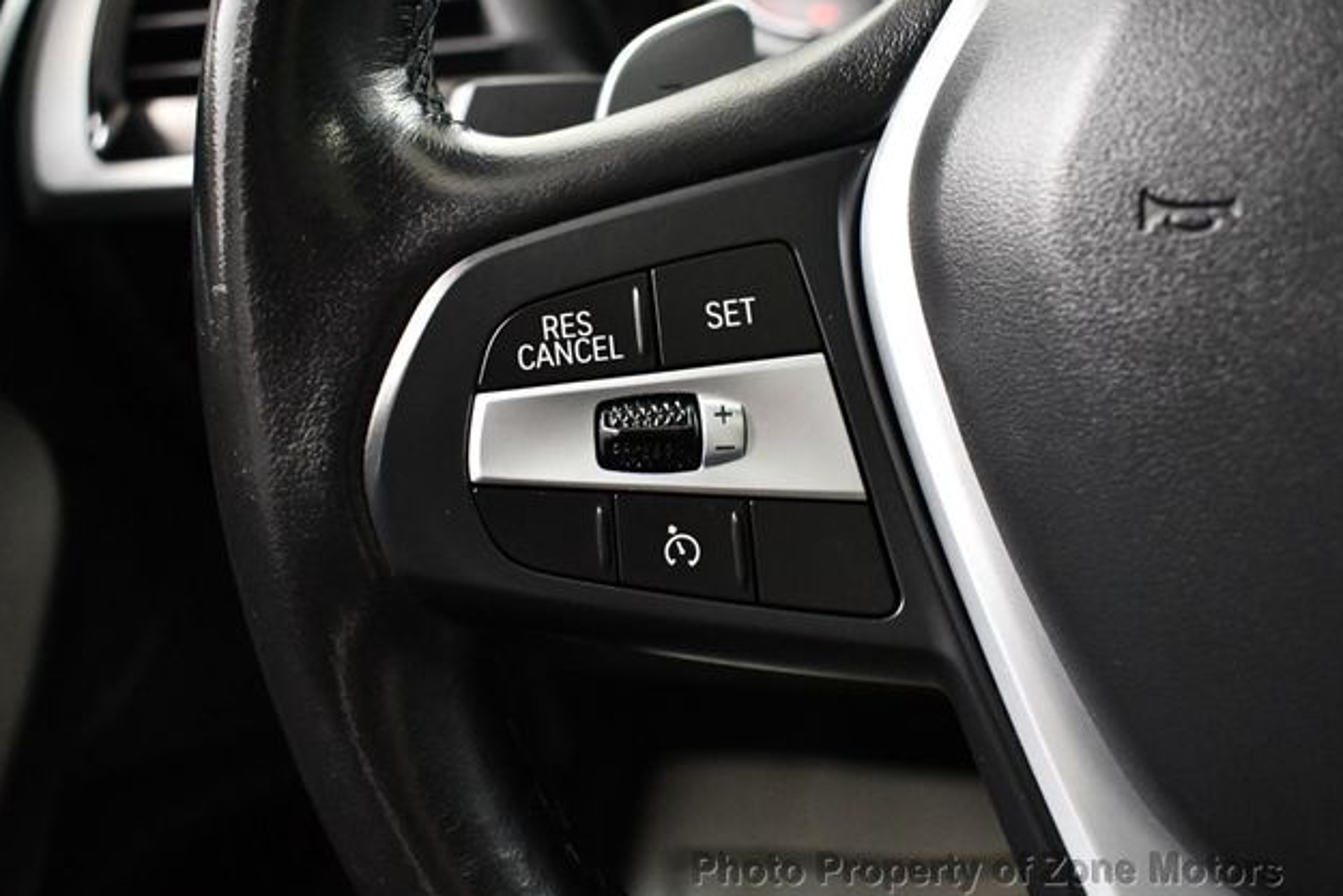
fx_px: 1530
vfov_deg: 32.6
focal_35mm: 41
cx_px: 666
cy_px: 451
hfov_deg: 47.4
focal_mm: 20
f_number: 3.8
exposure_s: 1/60
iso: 5000
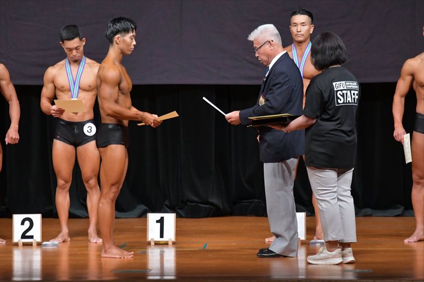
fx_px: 3178
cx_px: 212
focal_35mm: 270
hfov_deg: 7.6
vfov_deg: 5.1
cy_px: 141
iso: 5000
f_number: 5.6
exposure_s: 1/400
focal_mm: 180
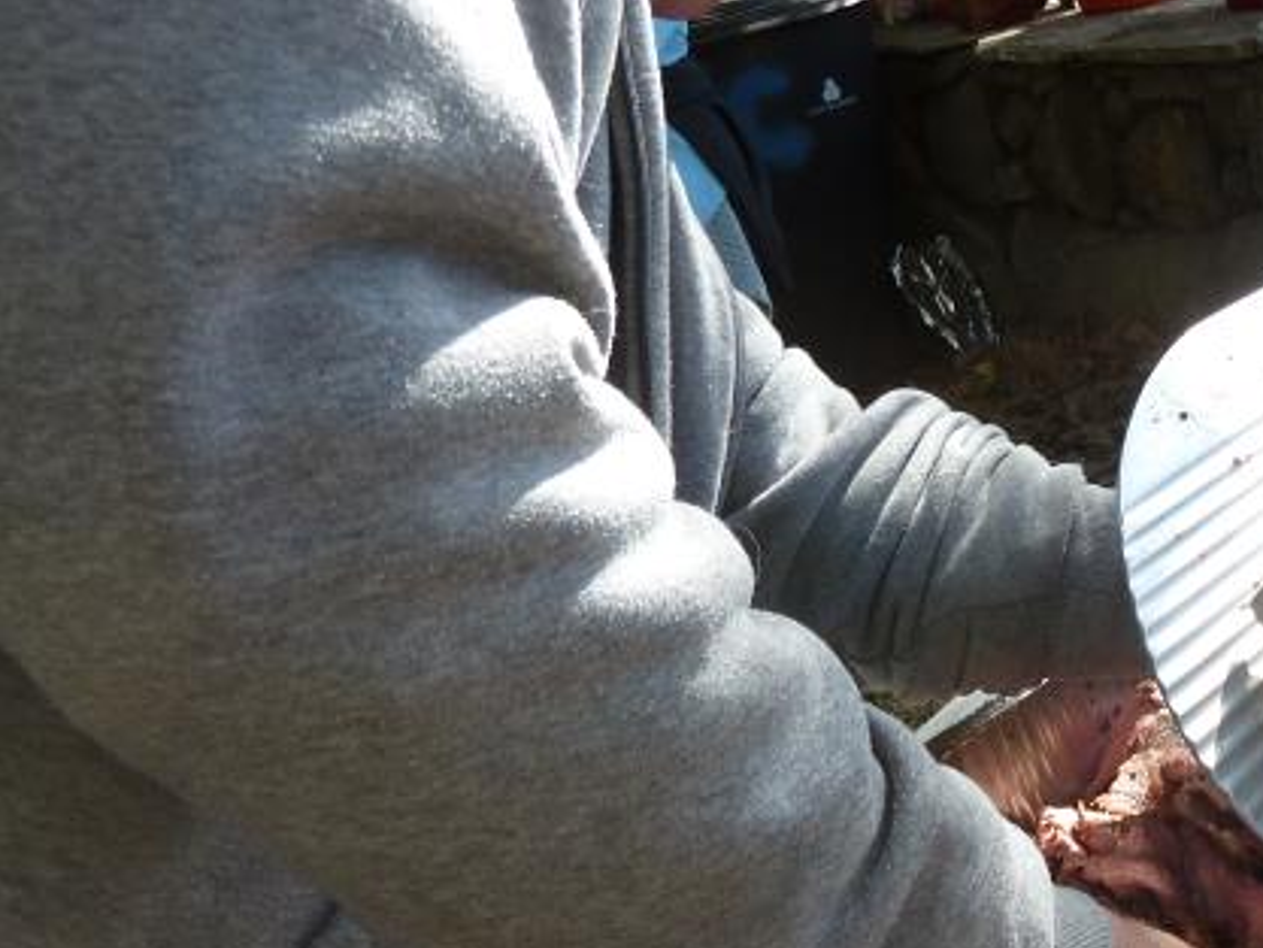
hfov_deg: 36.4
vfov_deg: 29.6
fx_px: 1752
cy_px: 760
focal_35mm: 48
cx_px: 1208
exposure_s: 1/100
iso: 80
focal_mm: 4.1
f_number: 4
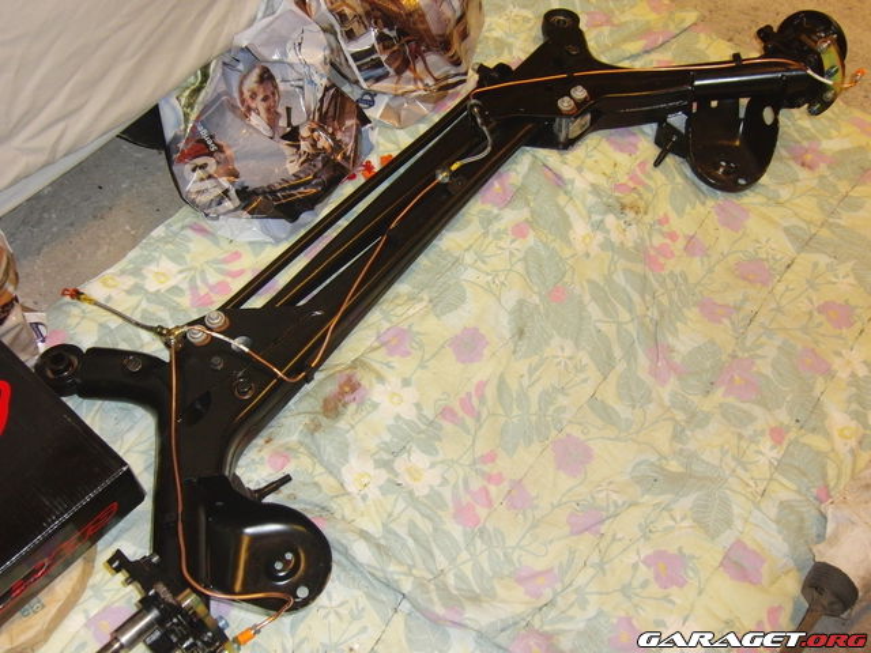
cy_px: 326
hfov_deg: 52.6
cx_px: 436
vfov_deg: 40.7
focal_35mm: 35
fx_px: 881
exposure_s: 1/60
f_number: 3.6
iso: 400
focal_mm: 6.1
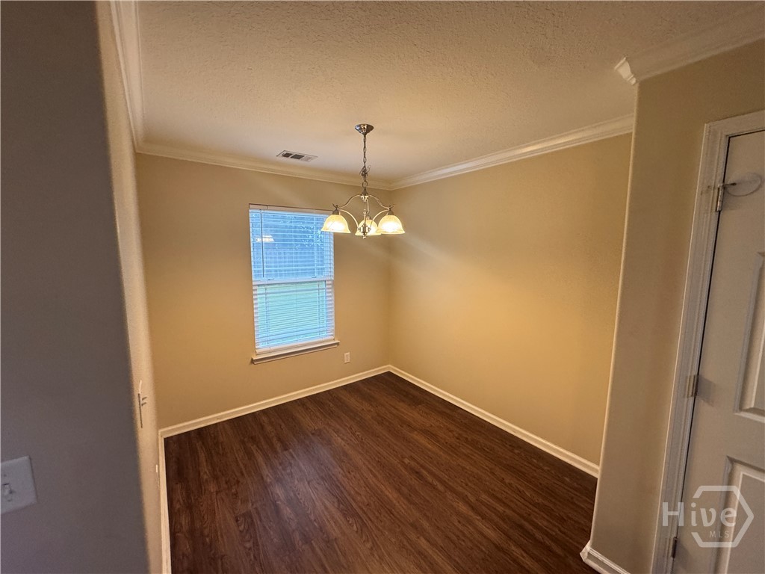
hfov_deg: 102.1
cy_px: 287
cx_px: 382
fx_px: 309
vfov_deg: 85.7
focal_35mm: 14
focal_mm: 2.22
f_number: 2.2
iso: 250
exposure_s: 1/120
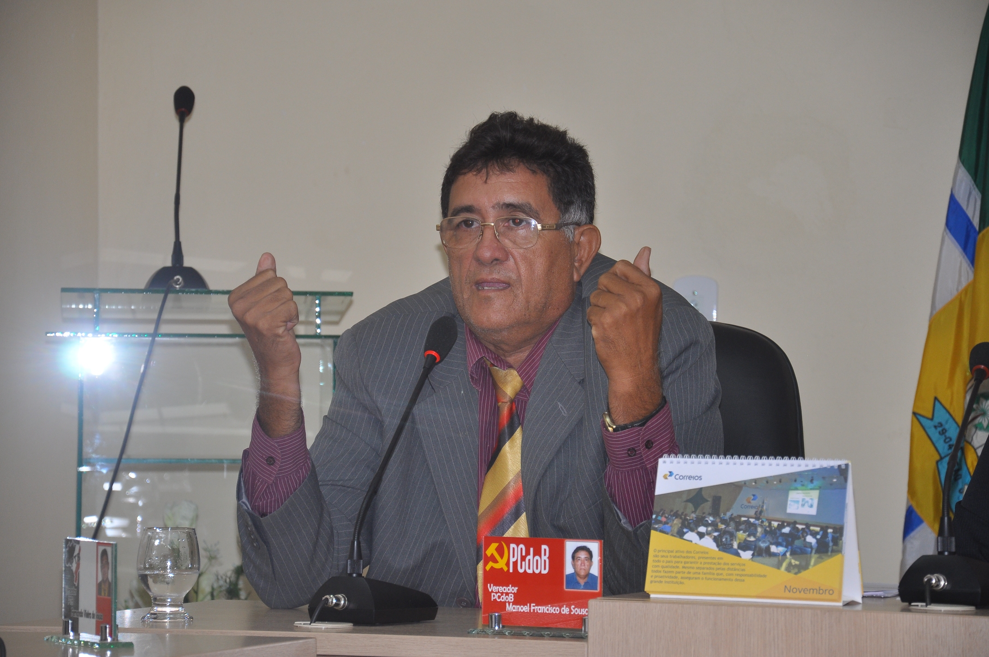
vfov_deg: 8.7
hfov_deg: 13.1
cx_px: 494
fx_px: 4322
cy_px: 328
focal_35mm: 158
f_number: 5.6
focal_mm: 105
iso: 400
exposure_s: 1/125
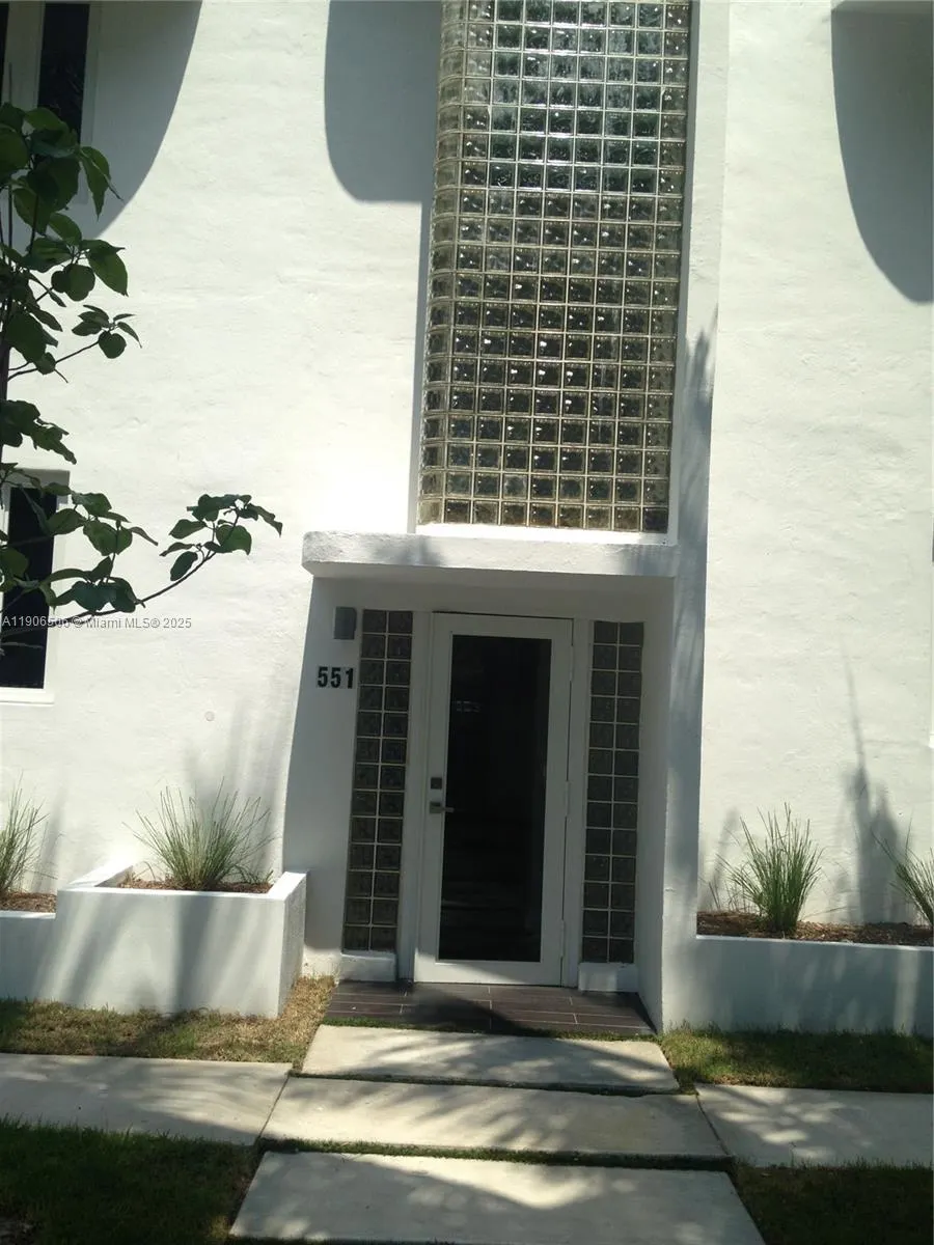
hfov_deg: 42.9
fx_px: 1187
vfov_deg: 55.4
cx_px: 467
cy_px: 622
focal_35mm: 33
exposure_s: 1/1393
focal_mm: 4.12
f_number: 2.4
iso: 50
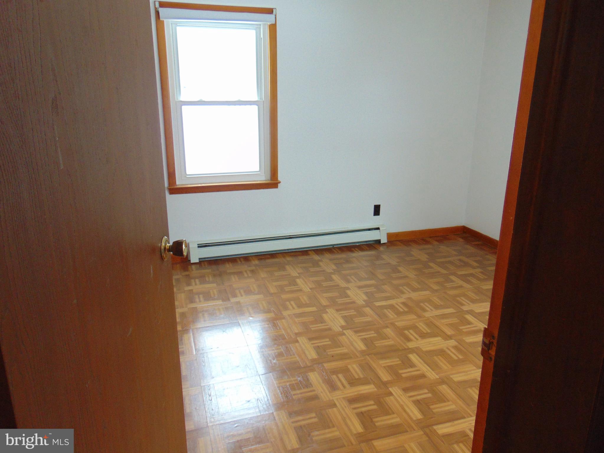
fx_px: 436
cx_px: 302
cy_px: 226
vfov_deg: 54.9
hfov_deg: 69.4
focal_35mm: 25
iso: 200
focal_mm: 4.5
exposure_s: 1/30
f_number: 3
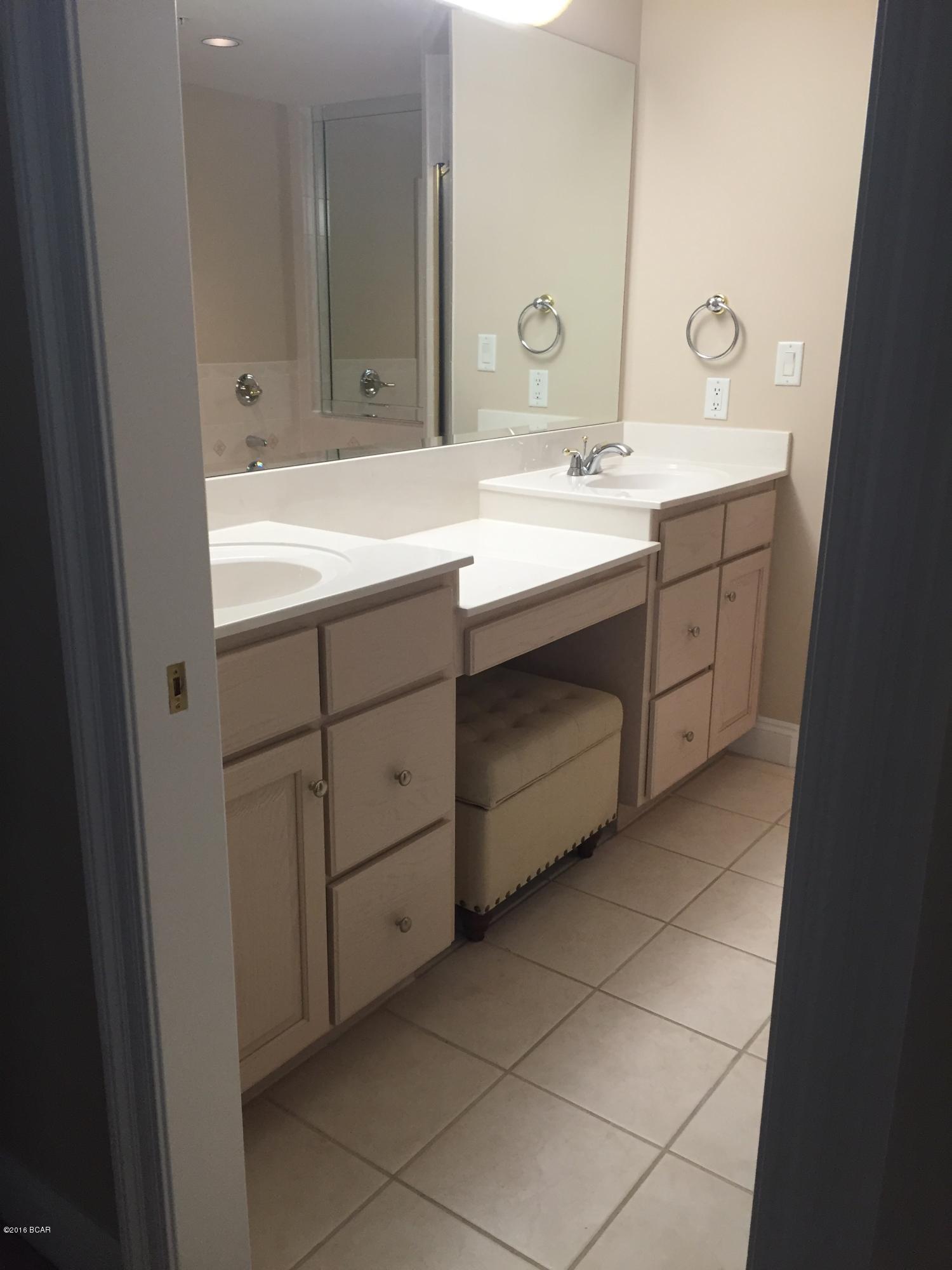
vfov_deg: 61.7
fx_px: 1063
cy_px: 635
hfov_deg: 48.2
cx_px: 476
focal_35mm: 29
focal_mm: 4.15
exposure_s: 1/30
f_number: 2.2
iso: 50
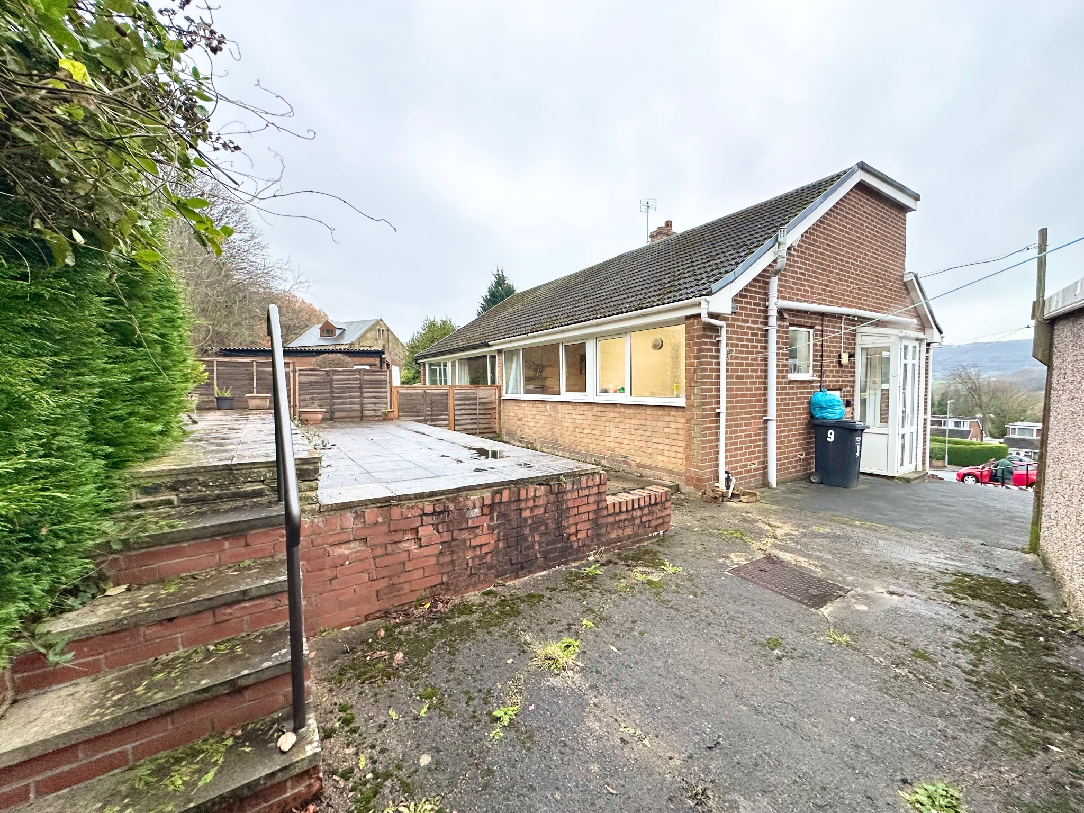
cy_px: 406
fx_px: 438
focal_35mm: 14
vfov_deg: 85.7
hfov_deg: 102.1
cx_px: 542
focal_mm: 2.22
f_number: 2.2
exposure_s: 1/99
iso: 200
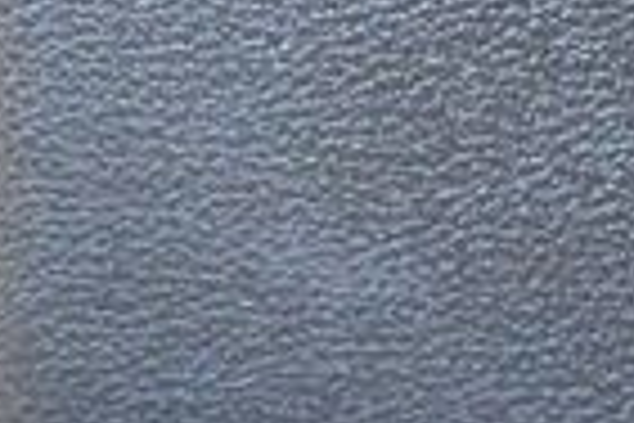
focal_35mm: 457
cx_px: 288
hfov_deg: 4.5
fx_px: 8048
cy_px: 850
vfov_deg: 3.0
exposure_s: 1/80
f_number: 4.5
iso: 2500
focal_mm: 42
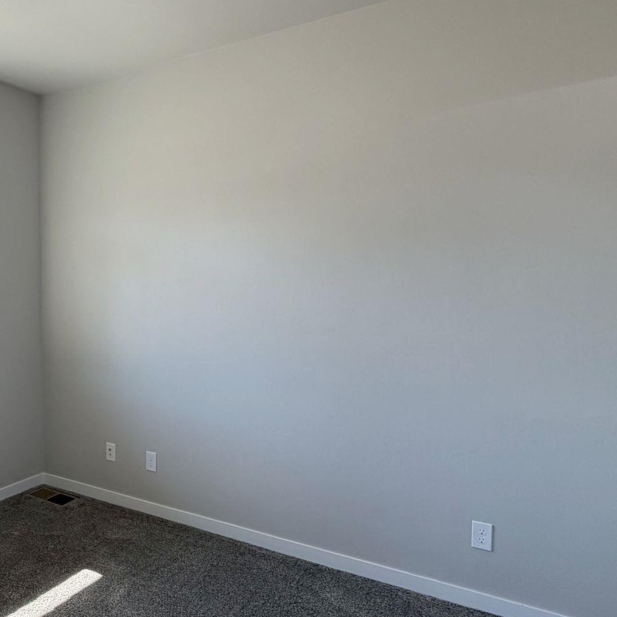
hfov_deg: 51.6
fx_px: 585
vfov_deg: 55.6
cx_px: 112
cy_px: 306
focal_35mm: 29
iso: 64
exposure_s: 1/120
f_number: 2.2
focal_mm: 2.22
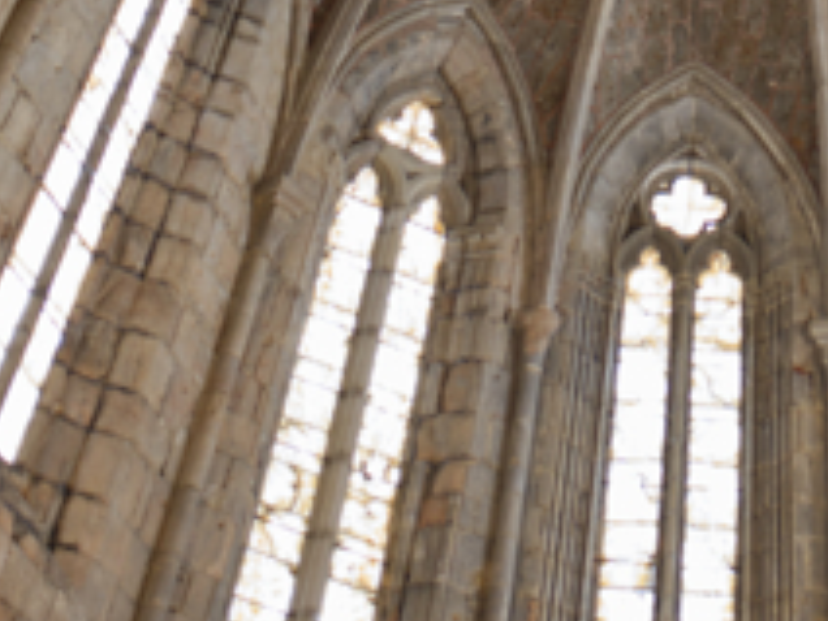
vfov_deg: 18.2
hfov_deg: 27.5
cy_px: -416
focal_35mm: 68
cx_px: 758
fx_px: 1627
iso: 250
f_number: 1.8
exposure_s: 1/10
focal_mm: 20
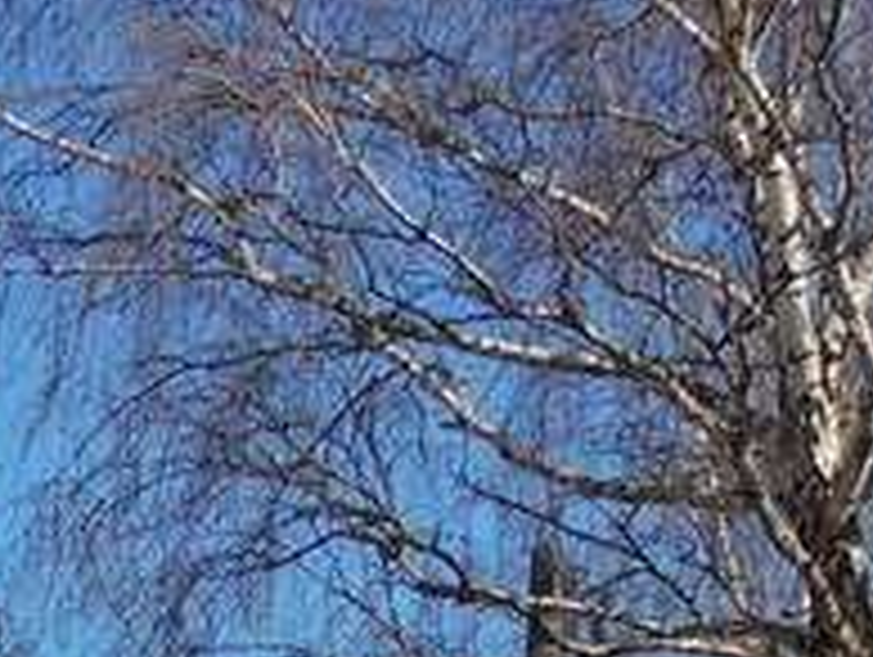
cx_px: -454
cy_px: 1357
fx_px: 3863
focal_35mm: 153
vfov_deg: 9.1
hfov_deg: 12.3
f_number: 5.1
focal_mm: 6.2
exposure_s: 1/2000
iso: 400
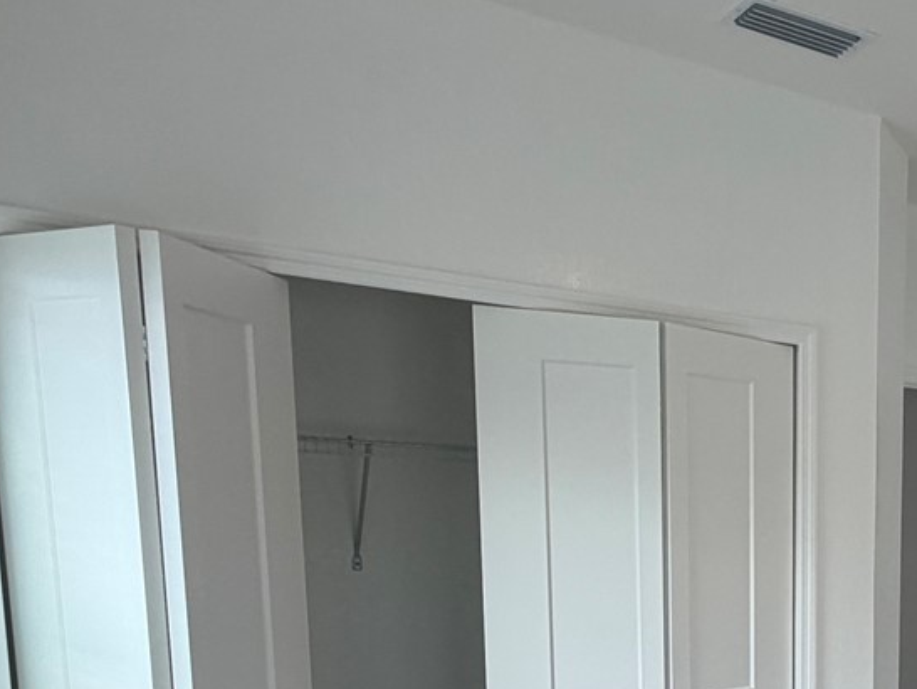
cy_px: 669
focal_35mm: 41
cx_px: 1003
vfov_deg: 32.7
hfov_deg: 38.2
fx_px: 1087
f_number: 2.2
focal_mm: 2.22
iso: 80
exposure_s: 1/120
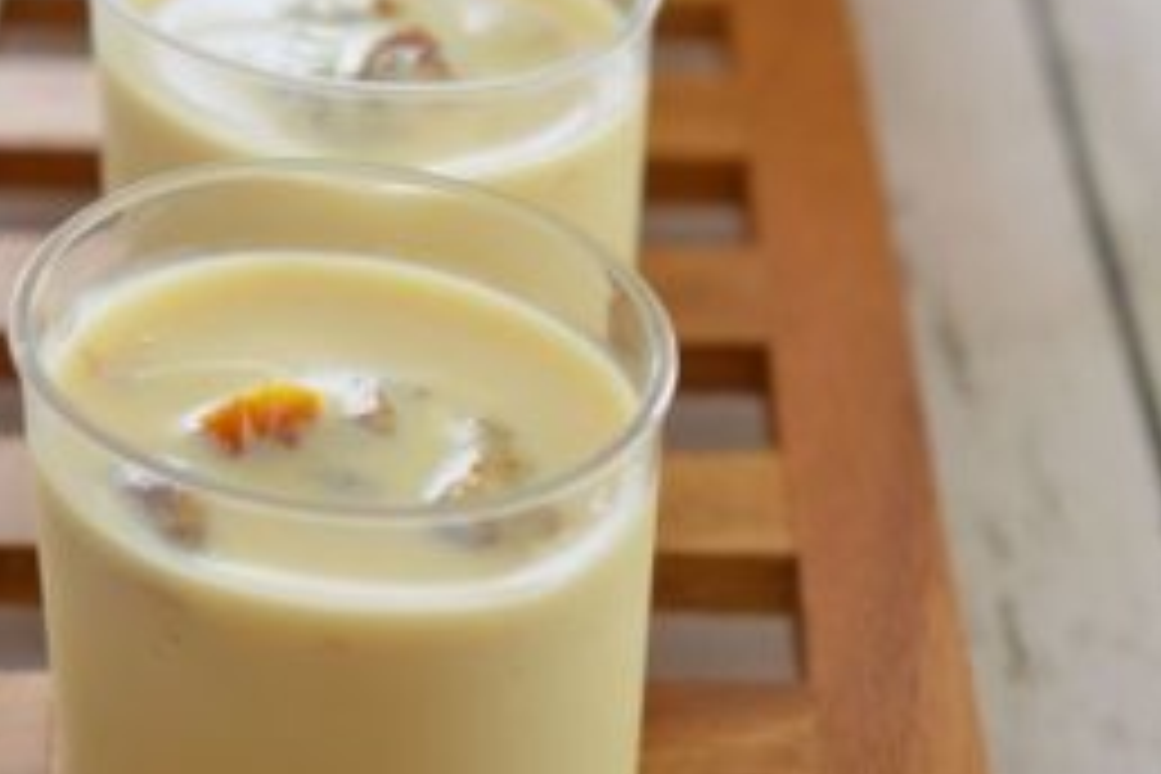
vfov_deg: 13.7
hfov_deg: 20.4
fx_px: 3225
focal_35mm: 100
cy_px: 376
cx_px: 428
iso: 800
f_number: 5
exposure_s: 1/60
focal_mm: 40
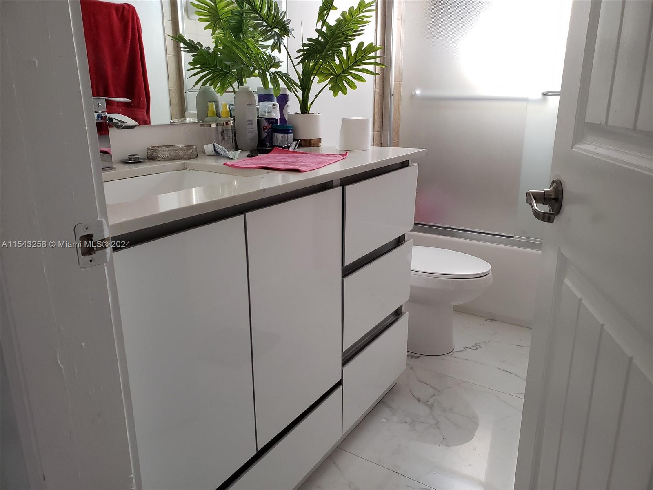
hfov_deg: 67.3
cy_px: 245
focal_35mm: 26
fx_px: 490
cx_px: 326
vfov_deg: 53.1
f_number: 2.4
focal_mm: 4.3
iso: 250
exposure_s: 1/60
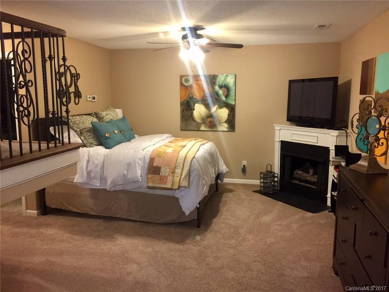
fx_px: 326
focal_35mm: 29
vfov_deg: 48.2
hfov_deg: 61.7
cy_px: 146
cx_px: 194
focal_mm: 4.15
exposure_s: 1/15
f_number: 2.2
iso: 100
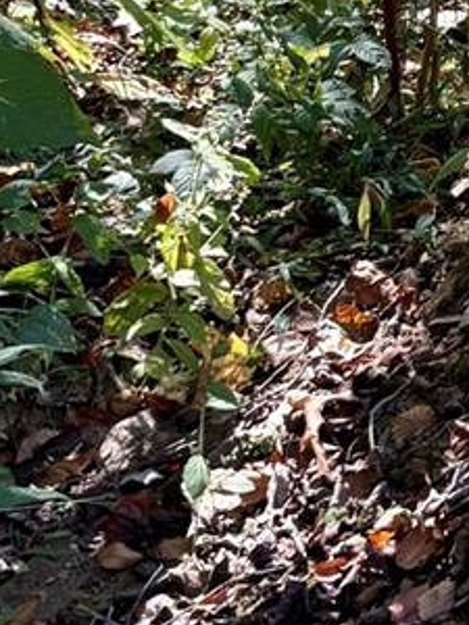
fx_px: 2403
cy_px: -96
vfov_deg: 14.4
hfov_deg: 9.8
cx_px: 1126
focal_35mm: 133
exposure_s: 1/157
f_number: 1.6
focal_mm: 5.96
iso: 40
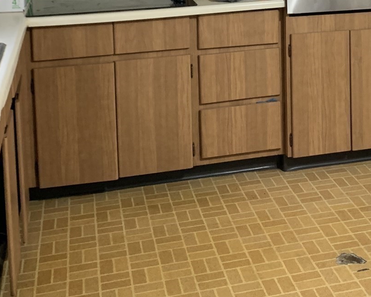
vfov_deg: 22.6
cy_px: -24
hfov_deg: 28.9
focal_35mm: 64
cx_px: 302
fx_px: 703
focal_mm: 4.25
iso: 200
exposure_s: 1/60
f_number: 1.8
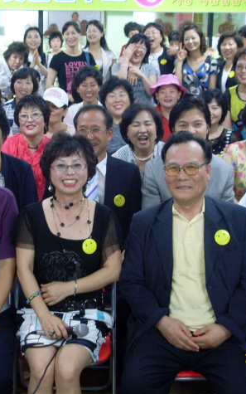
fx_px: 751
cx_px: 86
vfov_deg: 29.4
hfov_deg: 18.6
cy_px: 197
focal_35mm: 70
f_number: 3.5
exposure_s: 1/20
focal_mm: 8.1
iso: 200
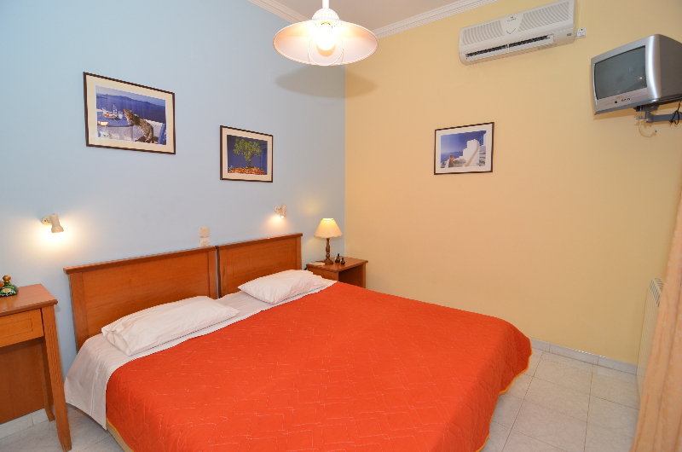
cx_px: 341
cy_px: 226
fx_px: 312
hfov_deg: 95.1
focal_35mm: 16
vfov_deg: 71.8
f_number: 5
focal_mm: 11
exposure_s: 1/60
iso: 200
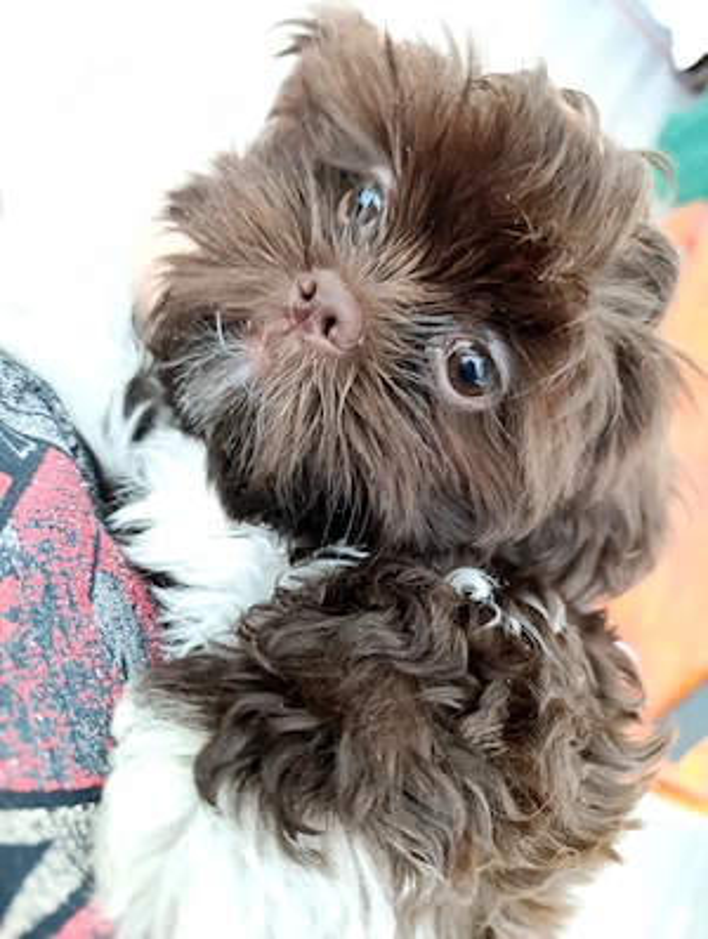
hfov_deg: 59.0
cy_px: 470
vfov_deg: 73.8
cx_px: 354
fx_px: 625
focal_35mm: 23
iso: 5000
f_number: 1.6
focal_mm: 6.14
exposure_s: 1/25
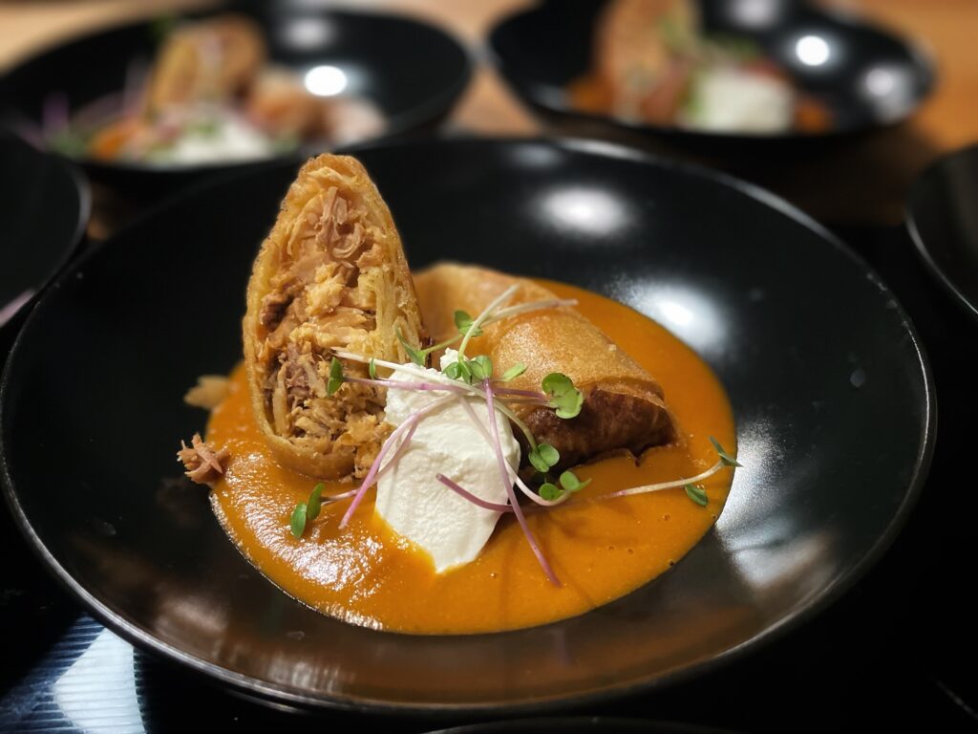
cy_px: 367
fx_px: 735
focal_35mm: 26
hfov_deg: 67.3
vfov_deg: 53.1
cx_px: 489
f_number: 1.6
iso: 500
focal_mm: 4.2
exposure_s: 1/33
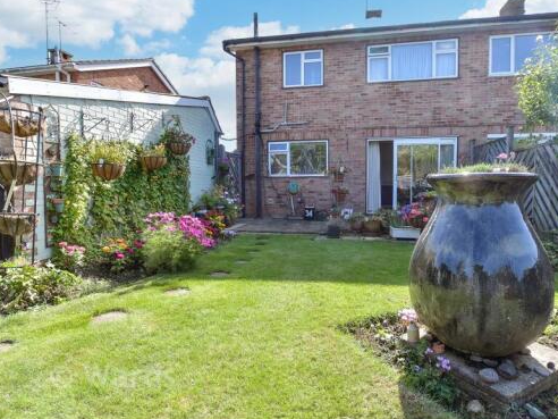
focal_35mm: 32
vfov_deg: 44.2
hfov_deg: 56.8
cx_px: 291
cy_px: 206
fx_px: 516
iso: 160
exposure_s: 1/125
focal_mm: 17
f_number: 8
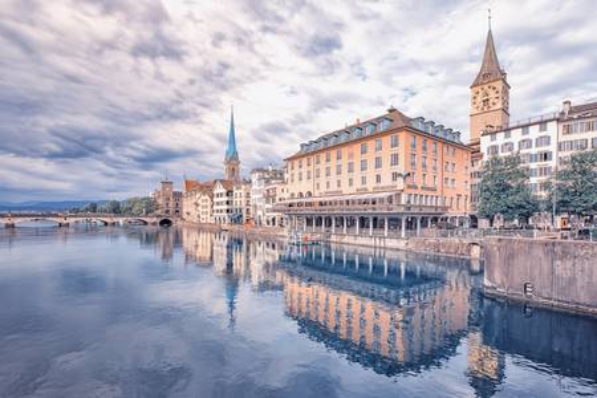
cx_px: 298
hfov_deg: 93.3
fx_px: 282
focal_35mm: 17
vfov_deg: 70.4
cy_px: 199
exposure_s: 1/160
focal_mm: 17
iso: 64
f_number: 6.3
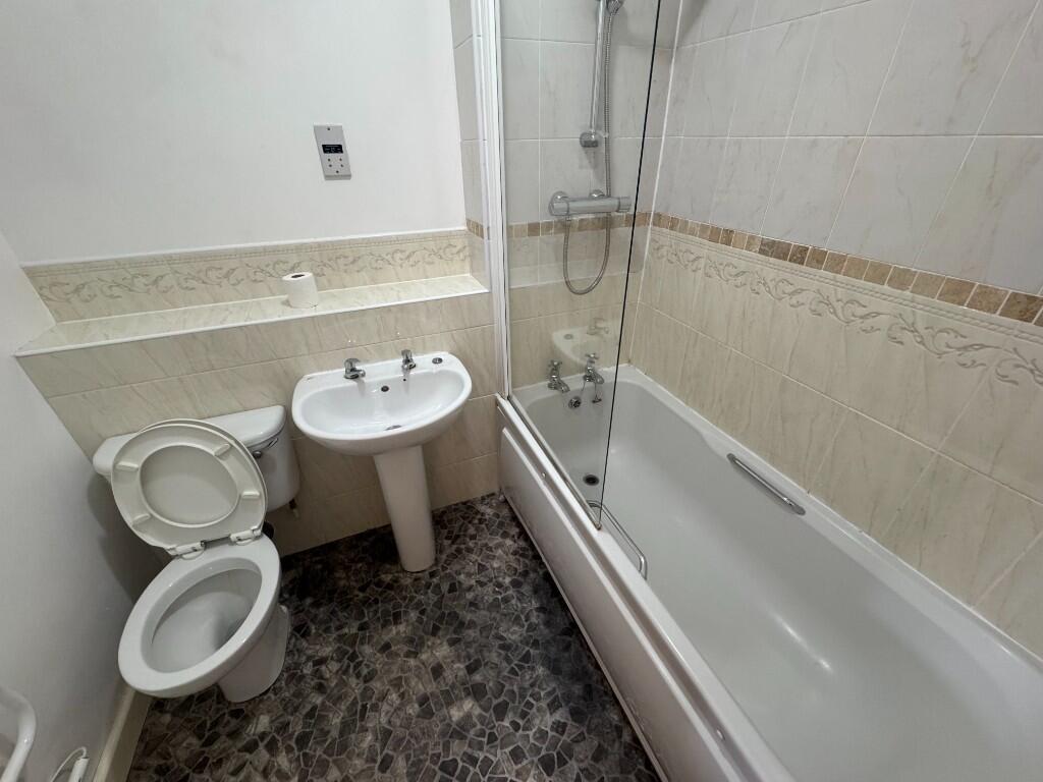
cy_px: 391
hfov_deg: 102.1
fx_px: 422
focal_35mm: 14
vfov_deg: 85.7
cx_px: 522
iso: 250
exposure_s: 1/100
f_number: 2.2
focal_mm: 2.22
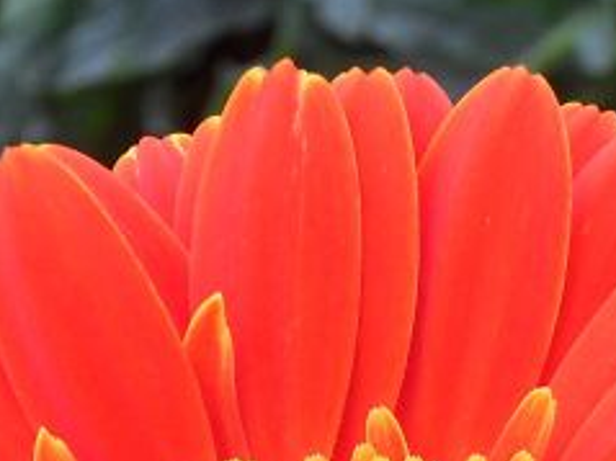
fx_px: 4589
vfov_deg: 5.7
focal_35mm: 258
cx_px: 387
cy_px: 796
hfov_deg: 7.7
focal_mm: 12.3
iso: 100
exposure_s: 1/125
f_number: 5.1
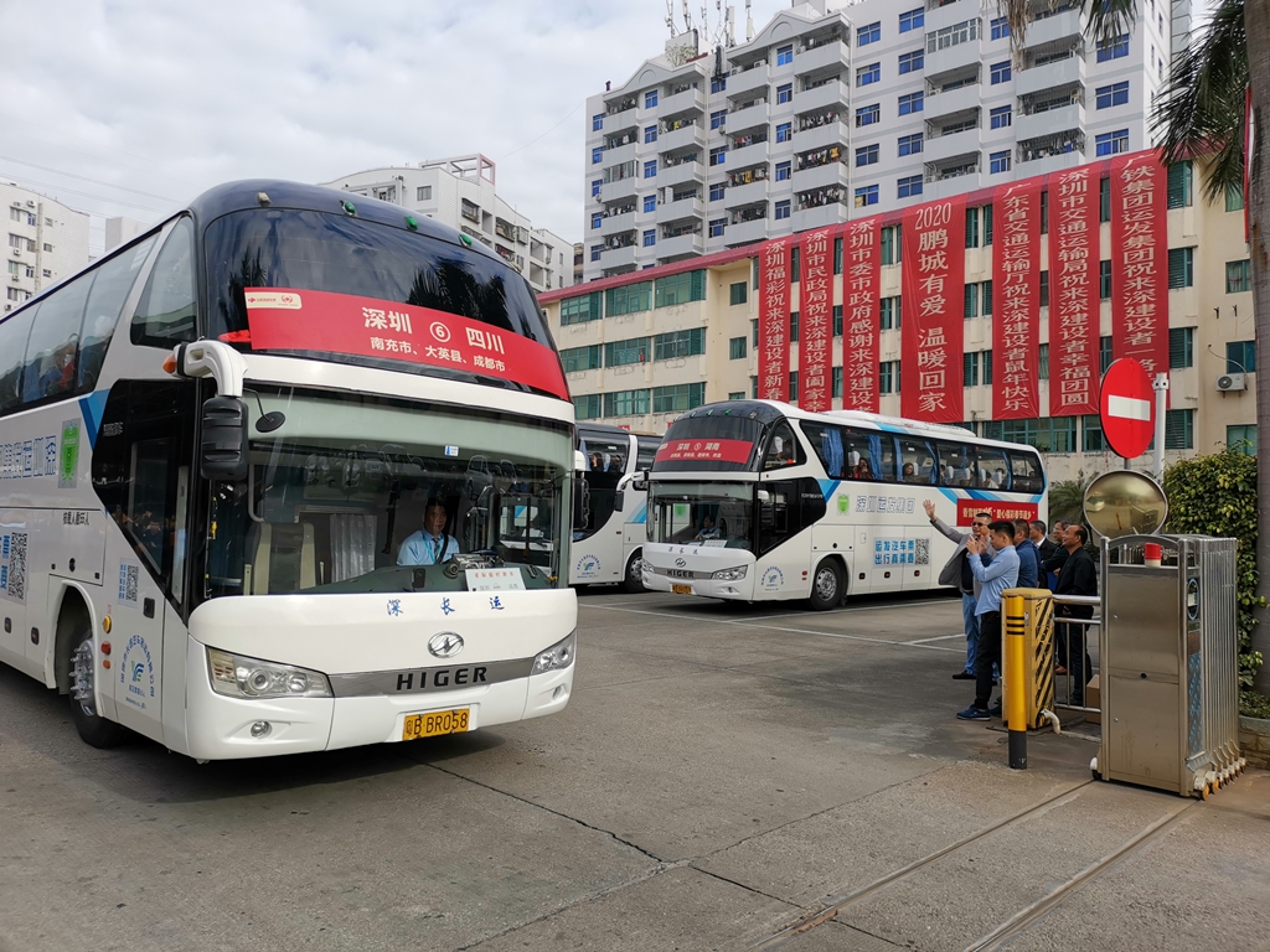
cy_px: 476
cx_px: 635
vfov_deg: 53.1
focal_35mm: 26
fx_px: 954
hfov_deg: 67.3
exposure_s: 1/953
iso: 50
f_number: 1.8
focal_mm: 4.75
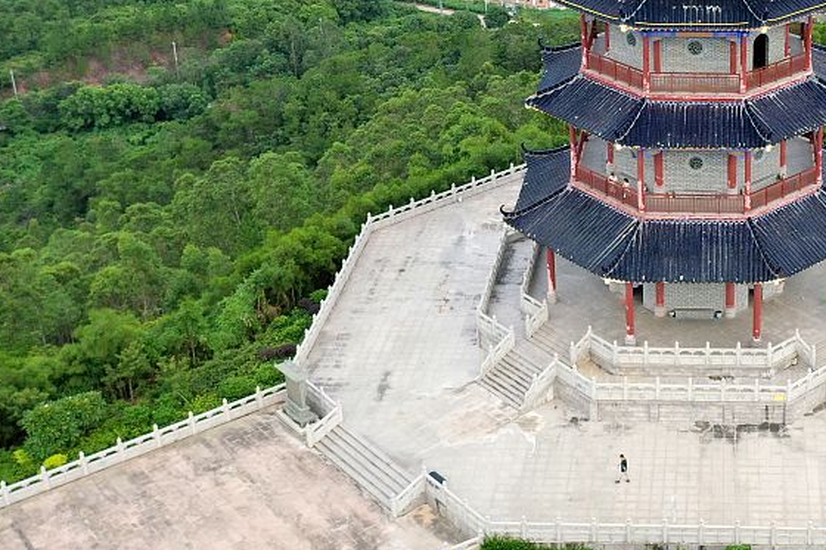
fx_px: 1376
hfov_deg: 32.1
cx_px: 709
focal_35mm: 60
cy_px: 187
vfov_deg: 22.5
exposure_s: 1/50
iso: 100
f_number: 3.5
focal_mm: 10.26
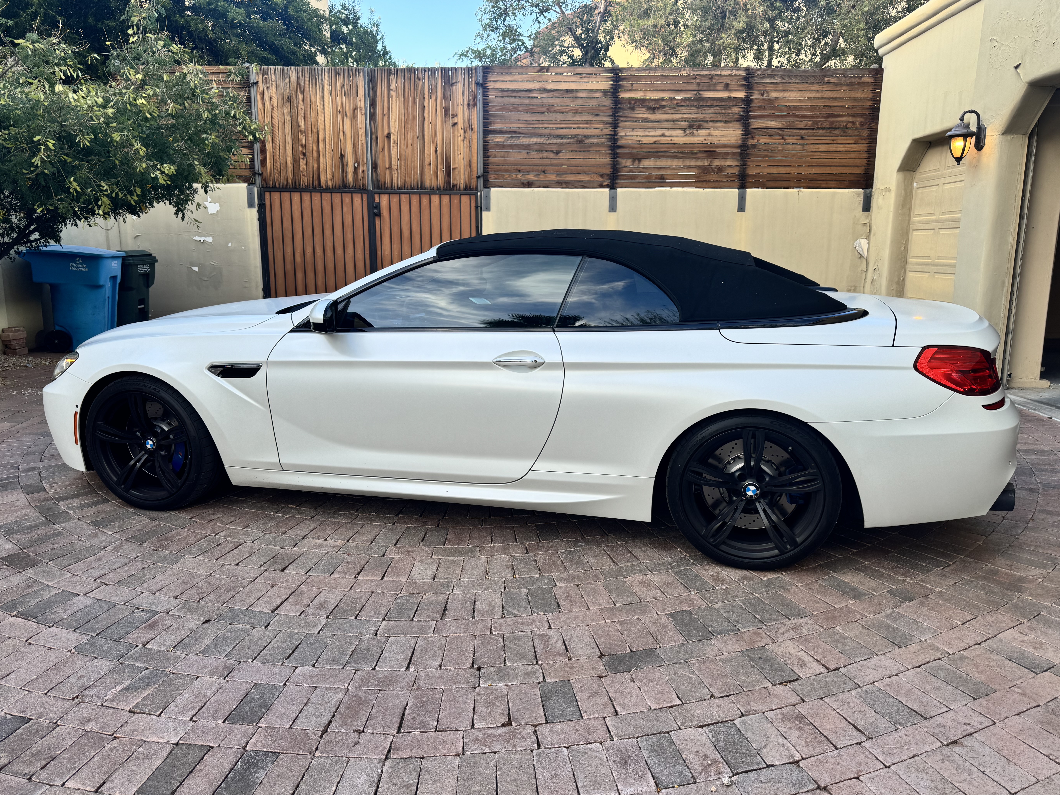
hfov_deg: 69.4
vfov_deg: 54.9
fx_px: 766
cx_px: 538
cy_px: 391
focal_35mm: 25
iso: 64
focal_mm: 6.76
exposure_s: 1/213
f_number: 1.78
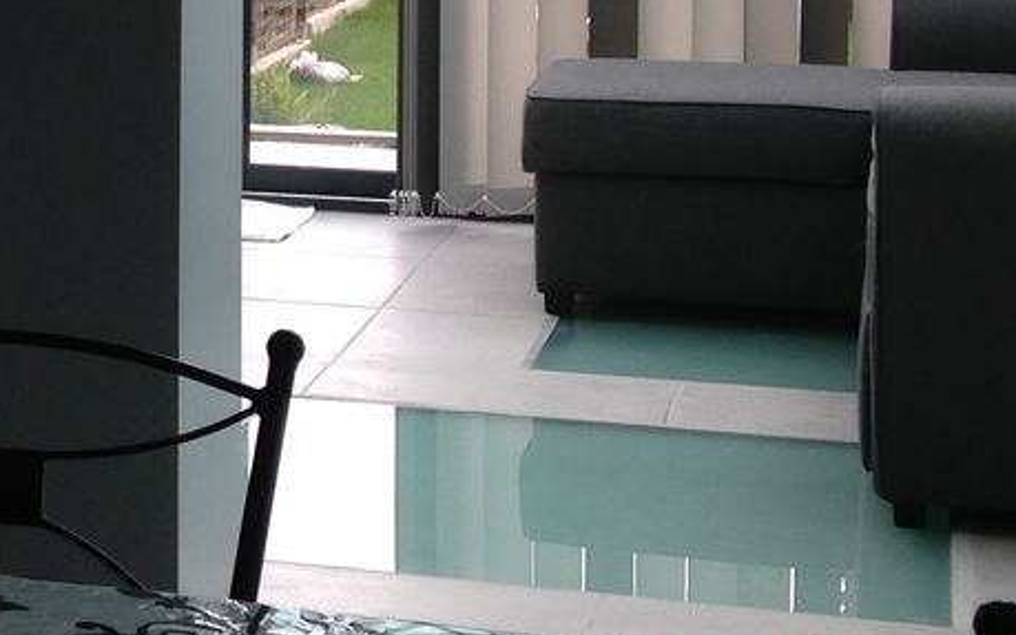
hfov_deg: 16.2
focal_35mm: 122
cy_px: -93
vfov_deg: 10.6
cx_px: -290
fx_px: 3379
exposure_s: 1/267
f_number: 2.4
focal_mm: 4.12
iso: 50
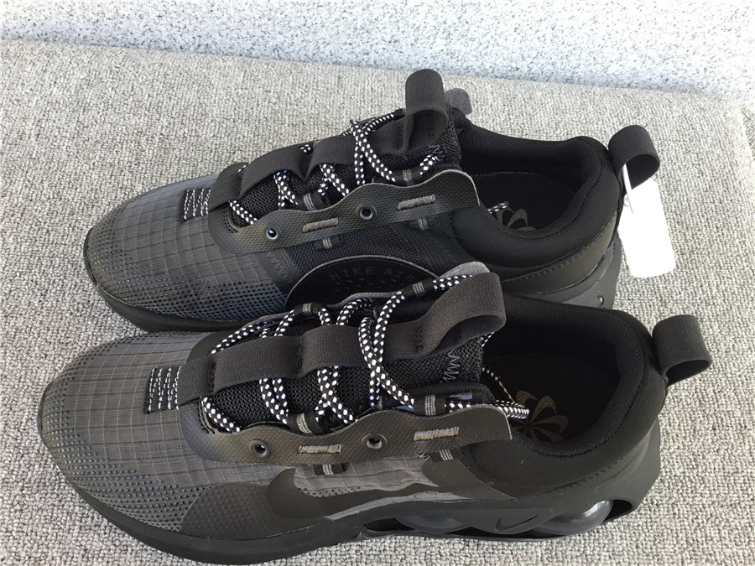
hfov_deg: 58.4
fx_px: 676
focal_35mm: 31
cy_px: 283
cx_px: 378
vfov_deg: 45.4
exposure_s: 1/100
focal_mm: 3.3
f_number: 2.4
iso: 40
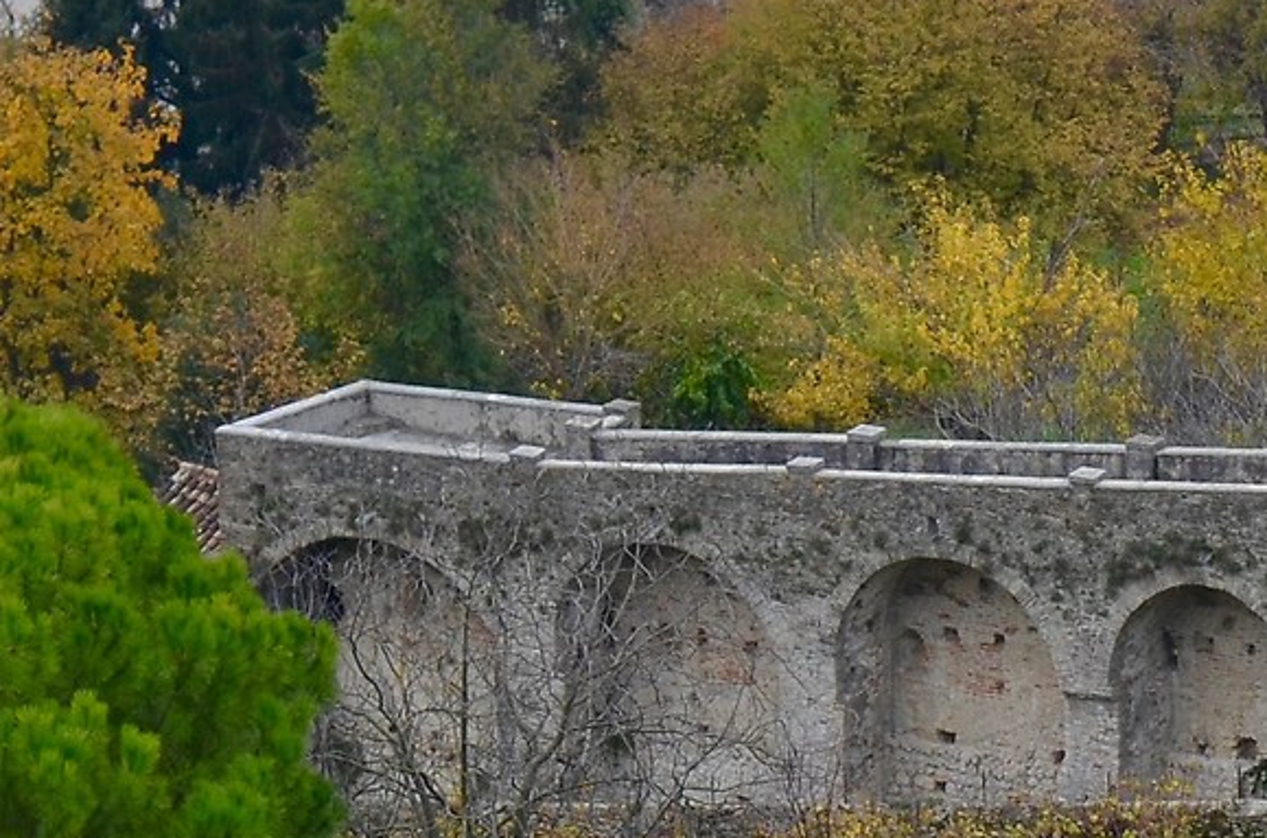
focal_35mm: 311
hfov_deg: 6.5
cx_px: 2223
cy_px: 1578
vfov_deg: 4.3
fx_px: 10919
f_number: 5
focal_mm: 50
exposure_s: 1/320
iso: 160
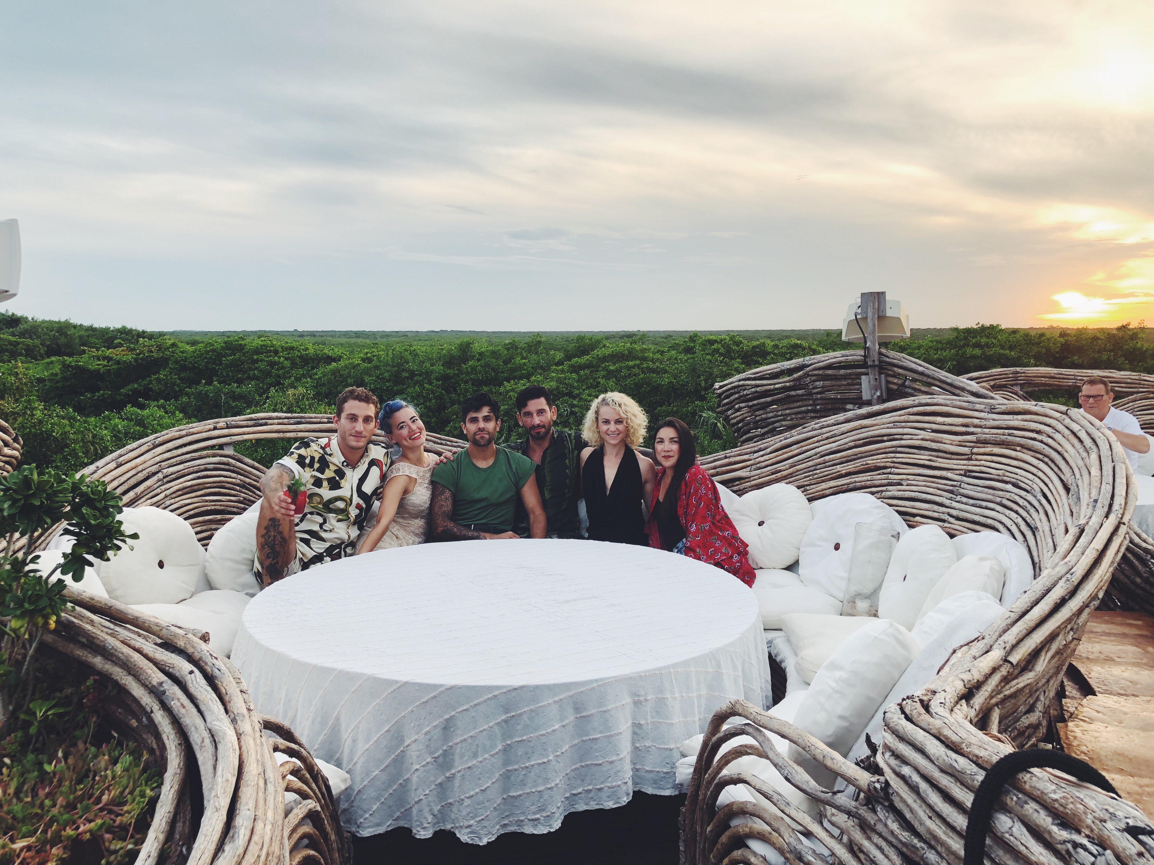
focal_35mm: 28
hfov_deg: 63.4
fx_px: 933
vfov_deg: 49.7
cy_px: 432
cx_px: 577
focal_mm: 3.99
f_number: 1.8
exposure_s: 1/120
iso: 50
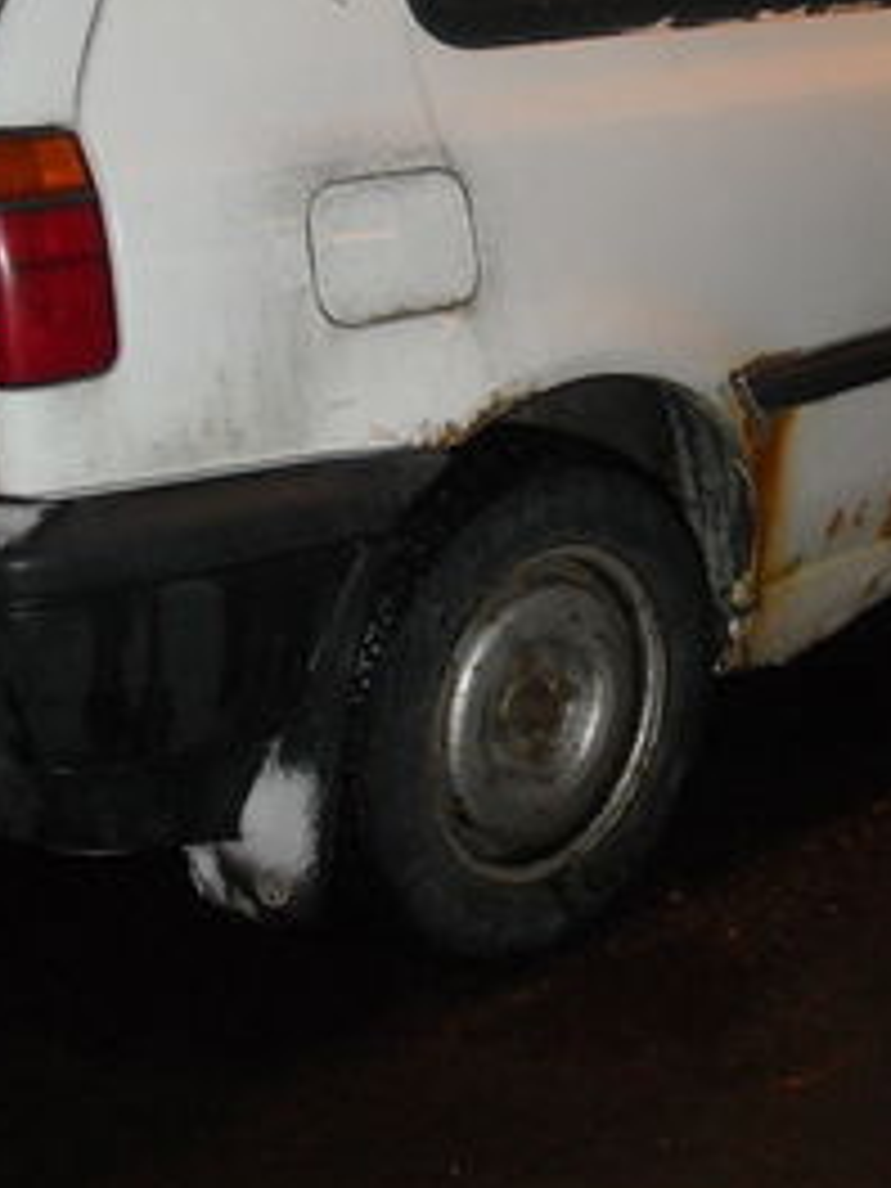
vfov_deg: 22.6
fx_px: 2917
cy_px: 166
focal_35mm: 85
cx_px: 513
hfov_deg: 17.4
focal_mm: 5.7
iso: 200
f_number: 2.8
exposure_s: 1/60
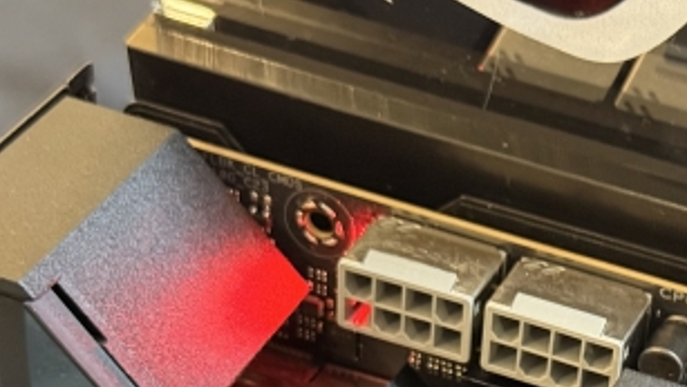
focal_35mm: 114
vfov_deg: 10.4
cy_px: 493
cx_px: 642
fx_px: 2078
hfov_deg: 18.4
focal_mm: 6.76
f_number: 1.78
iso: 640
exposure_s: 1/30
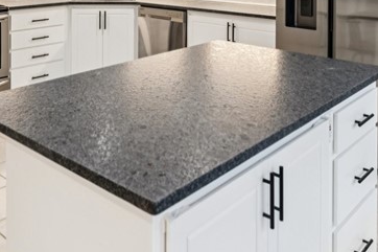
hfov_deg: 46.1
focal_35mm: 42
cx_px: 148
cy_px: -55
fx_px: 441
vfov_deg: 27.7
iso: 200
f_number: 4
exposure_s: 1/50
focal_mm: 14
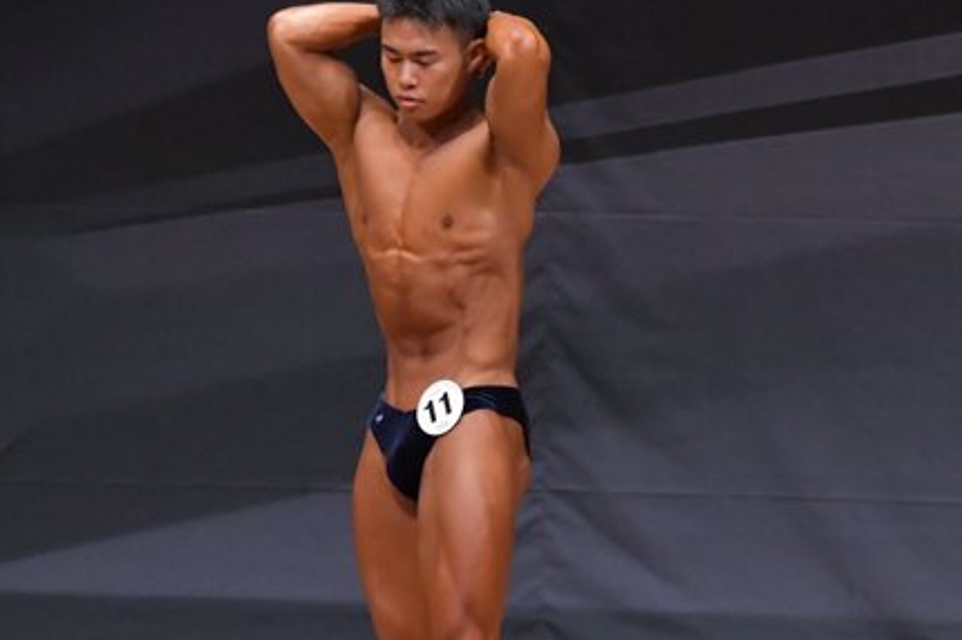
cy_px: 479
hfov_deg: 4.0
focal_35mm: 514
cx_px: 415
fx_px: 13724
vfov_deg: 2.7
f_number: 5.6
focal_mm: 190
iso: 6400
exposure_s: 1/400
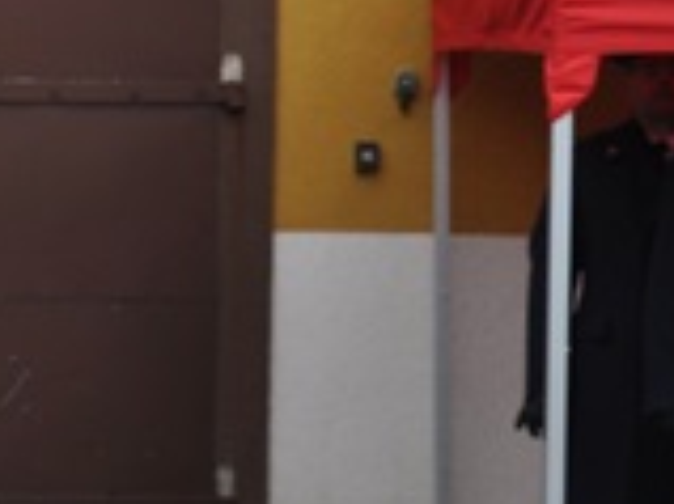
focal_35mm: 253
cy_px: 57
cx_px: -975
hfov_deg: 7.3
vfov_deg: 5.8
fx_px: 4930
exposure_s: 1/125
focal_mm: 35
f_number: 5.6
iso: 200
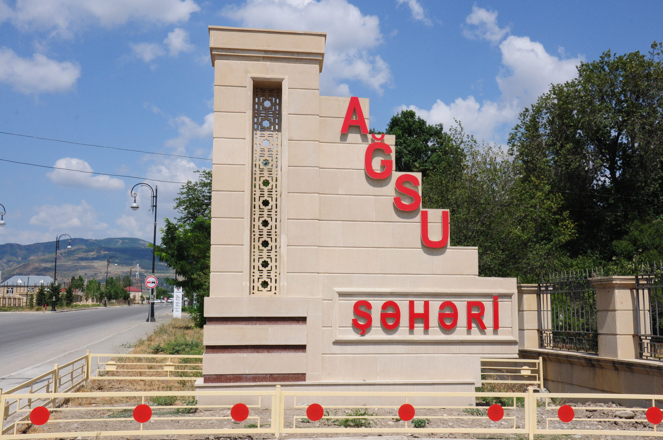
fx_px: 717
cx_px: 332
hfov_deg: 49.6
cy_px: 220
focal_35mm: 39
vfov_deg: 34.1
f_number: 14
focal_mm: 26
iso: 640
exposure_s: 1/800
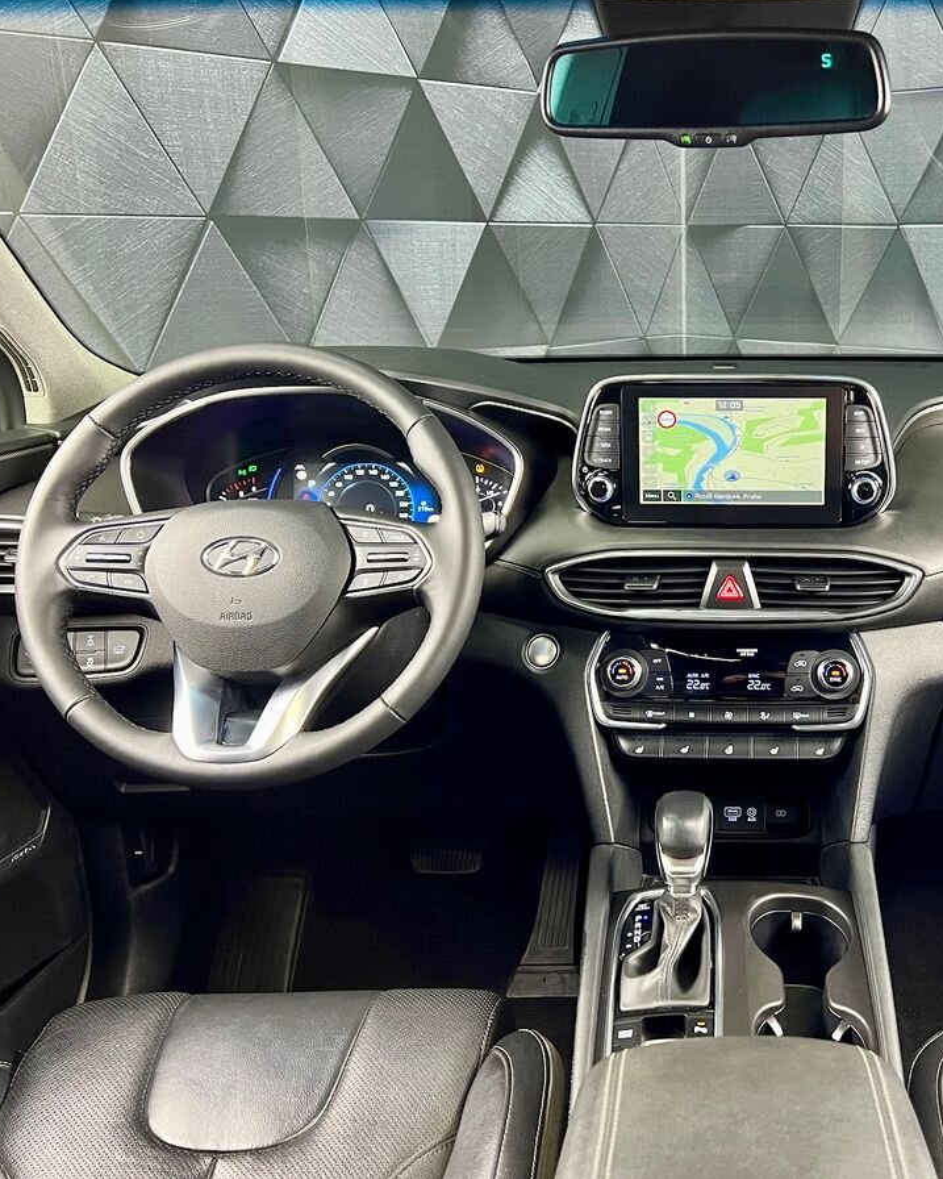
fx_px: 1186
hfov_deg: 41.8
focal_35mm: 34
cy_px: 588
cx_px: 726
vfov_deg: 52.8
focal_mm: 5.7
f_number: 1.5
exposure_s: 1/50
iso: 320
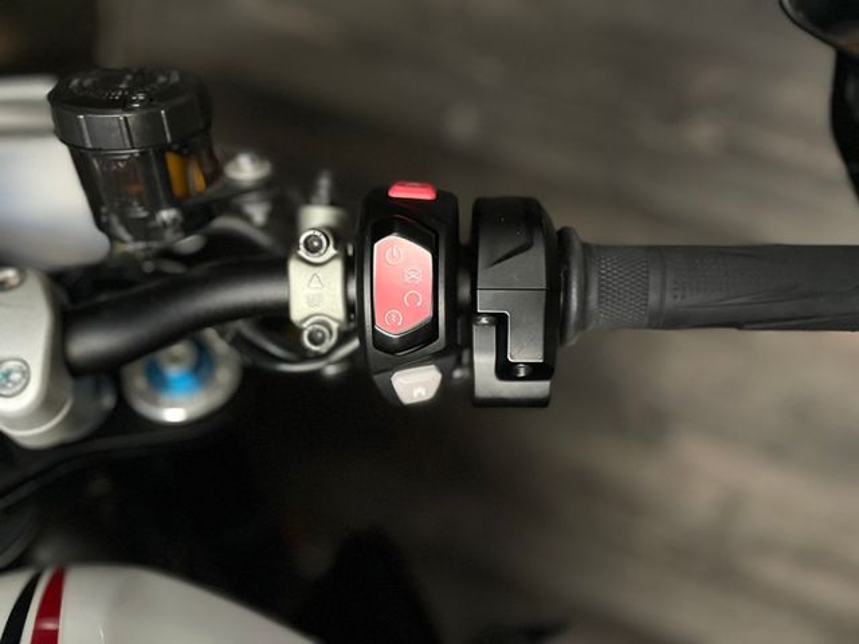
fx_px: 645
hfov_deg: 67.3
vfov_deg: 53.1
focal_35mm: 26
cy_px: 322
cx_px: 430
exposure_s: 1/50
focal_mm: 4.2
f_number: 1.6
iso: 400
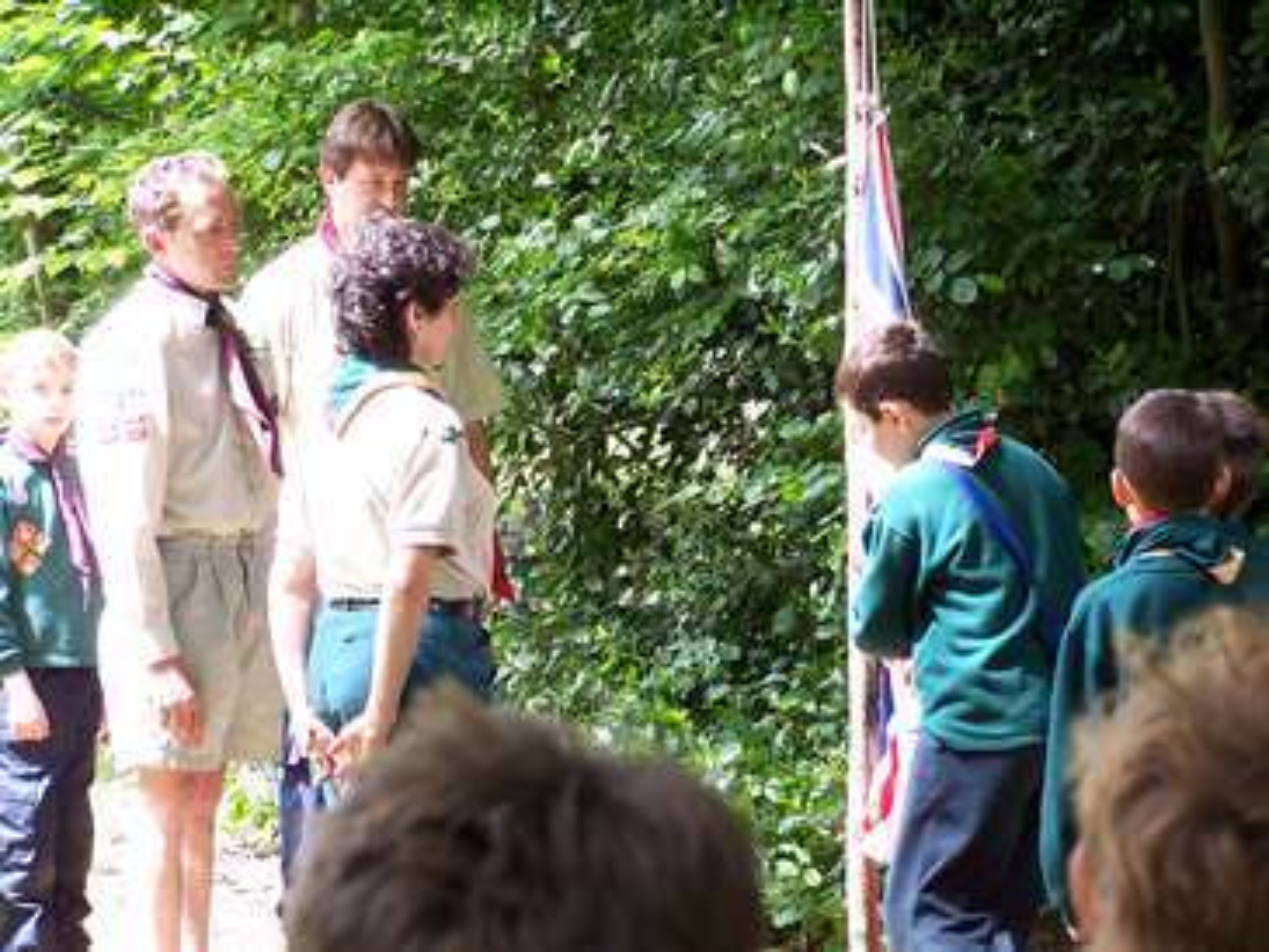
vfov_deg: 11.6
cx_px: 634
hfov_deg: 15.4
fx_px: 4694
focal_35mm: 128
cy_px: 476
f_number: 3.2
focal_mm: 21.2
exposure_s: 1/60
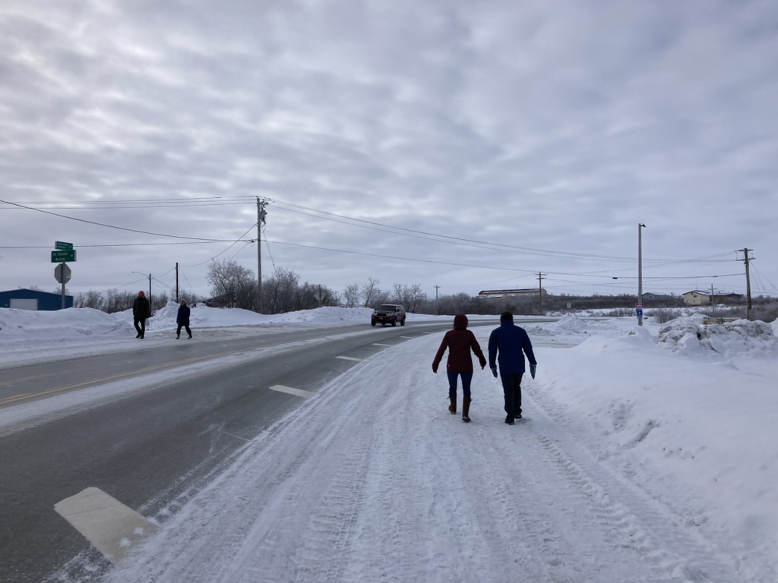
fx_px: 629
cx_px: 389
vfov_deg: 49.7
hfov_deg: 63.4
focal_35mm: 28
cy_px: 292
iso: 20
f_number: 1.8
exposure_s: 1/6944
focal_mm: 3.99
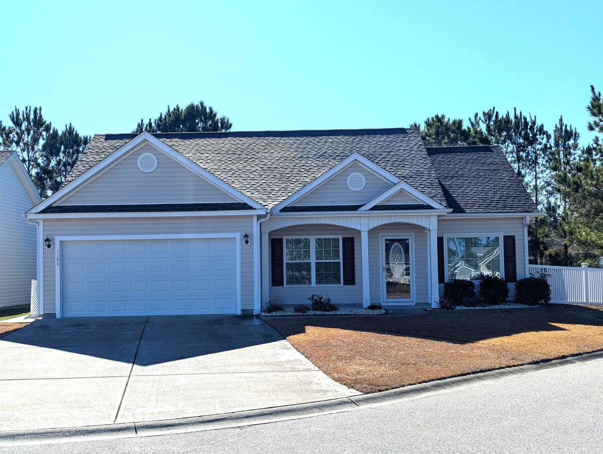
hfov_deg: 39.6
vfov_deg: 30.3
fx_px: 837
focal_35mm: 48
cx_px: 302
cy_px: 227
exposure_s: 1/2532
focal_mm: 6.81
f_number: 1.85
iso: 49
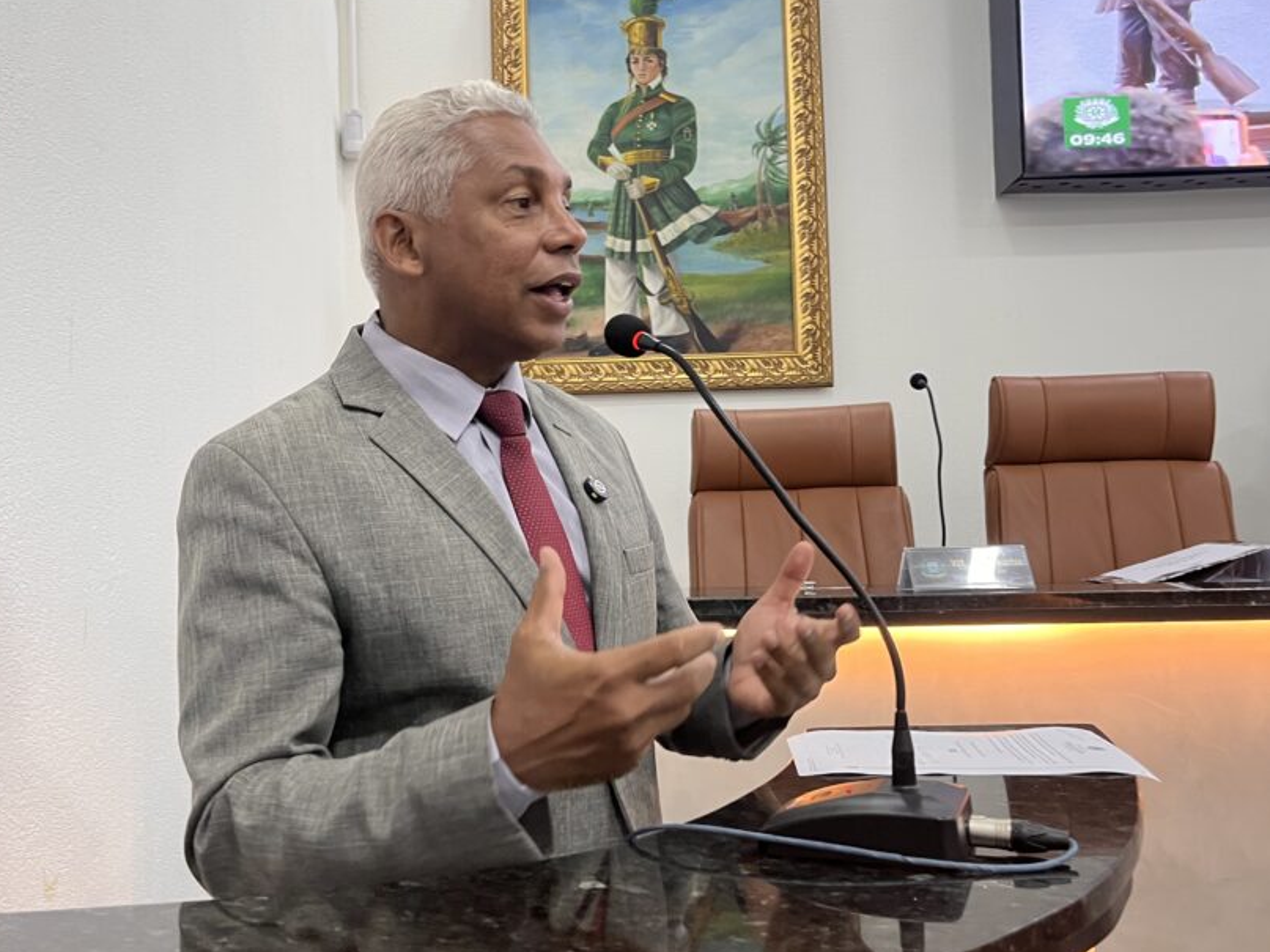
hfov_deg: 55.3
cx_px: 587
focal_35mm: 33
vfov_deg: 42.9
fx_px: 1211
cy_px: 456
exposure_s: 1/60
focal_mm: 5.1
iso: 200
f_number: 1.6
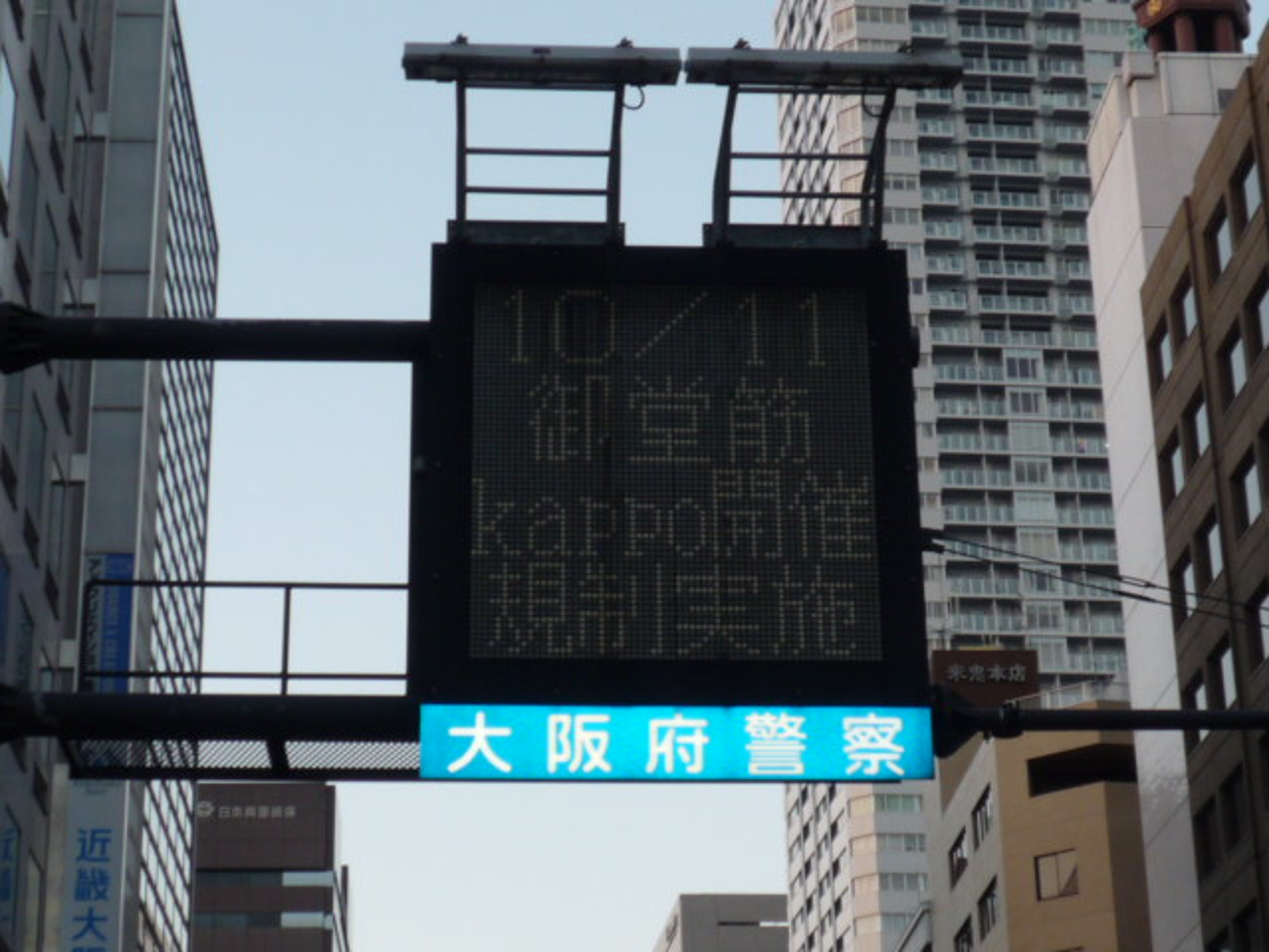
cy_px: 476
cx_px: 634
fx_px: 2896
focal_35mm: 79
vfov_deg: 18.7
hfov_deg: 24.7
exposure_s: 1/40
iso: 100
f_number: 4.3
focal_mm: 7.8
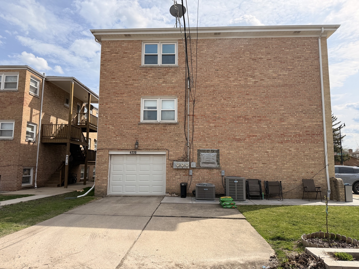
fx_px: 249
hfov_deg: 71.6
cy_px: 134
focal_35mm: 24
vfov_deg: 56.8
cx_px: 180
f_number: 1.78
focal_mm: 6.76
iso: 125
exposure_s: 1/7353
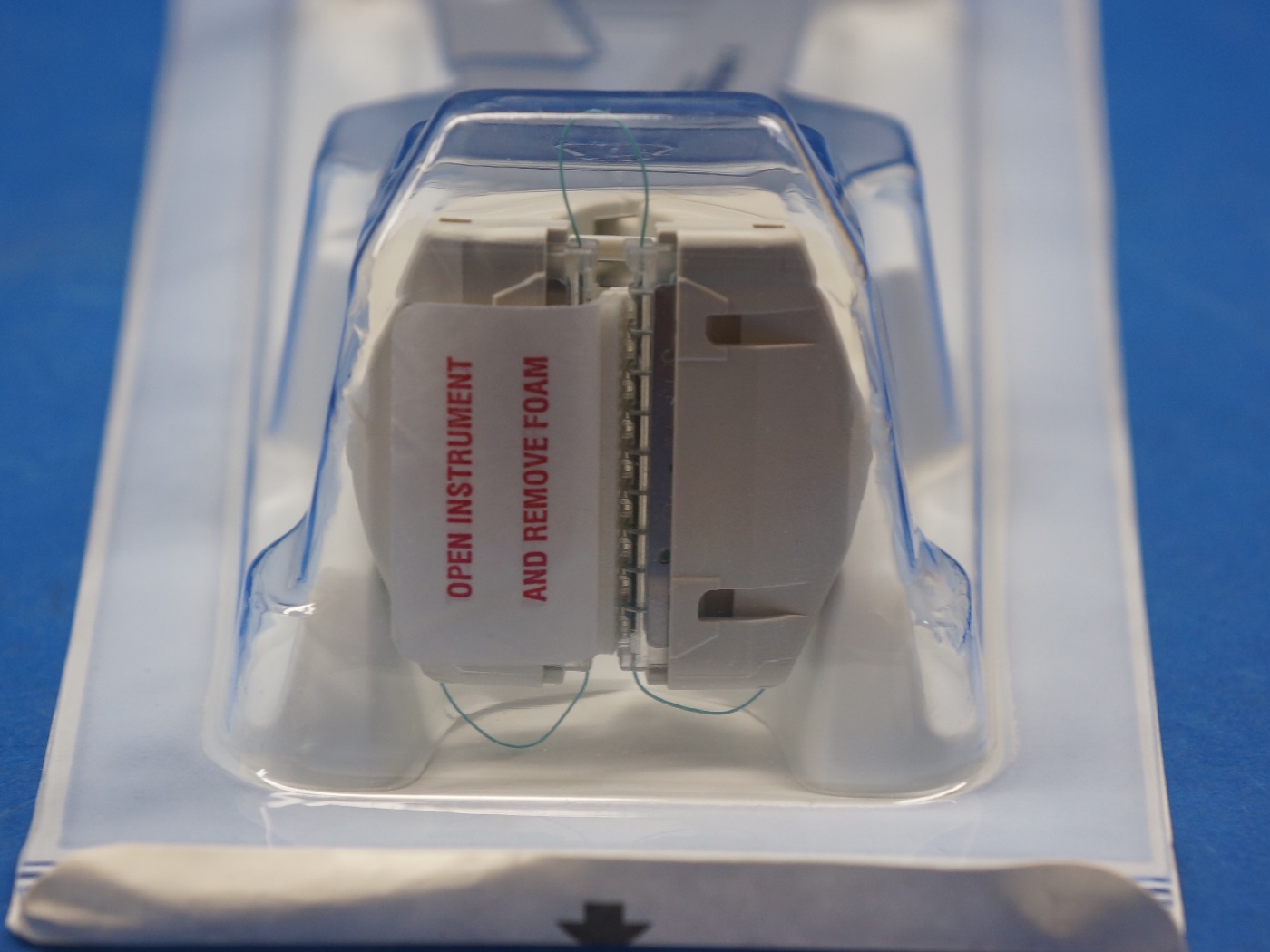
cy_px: 473
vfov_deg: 16.3
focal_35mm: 91
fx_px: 3322
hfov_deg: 21.6
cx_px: 618
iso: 400
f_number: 5.6
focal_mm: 55
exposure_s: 1/100
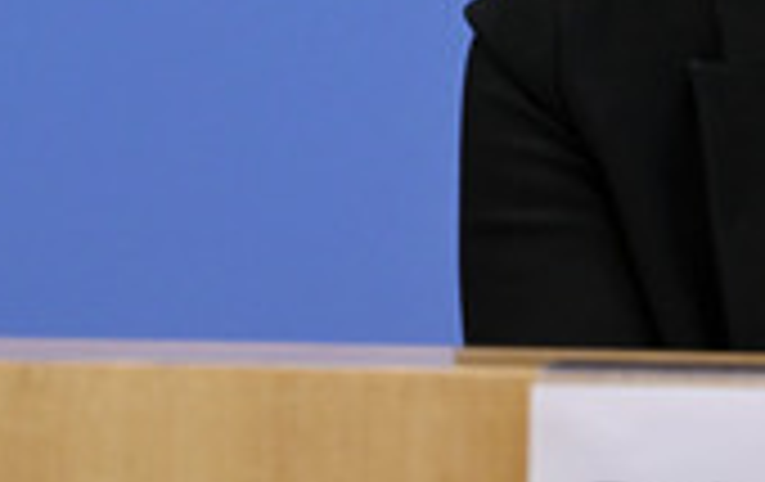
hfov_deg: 8.1
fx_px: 5348
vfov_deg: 5.1
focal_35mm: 256
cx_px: 988
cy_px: -68
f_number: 6.3
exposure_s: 1/640
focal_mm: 95
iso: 4000
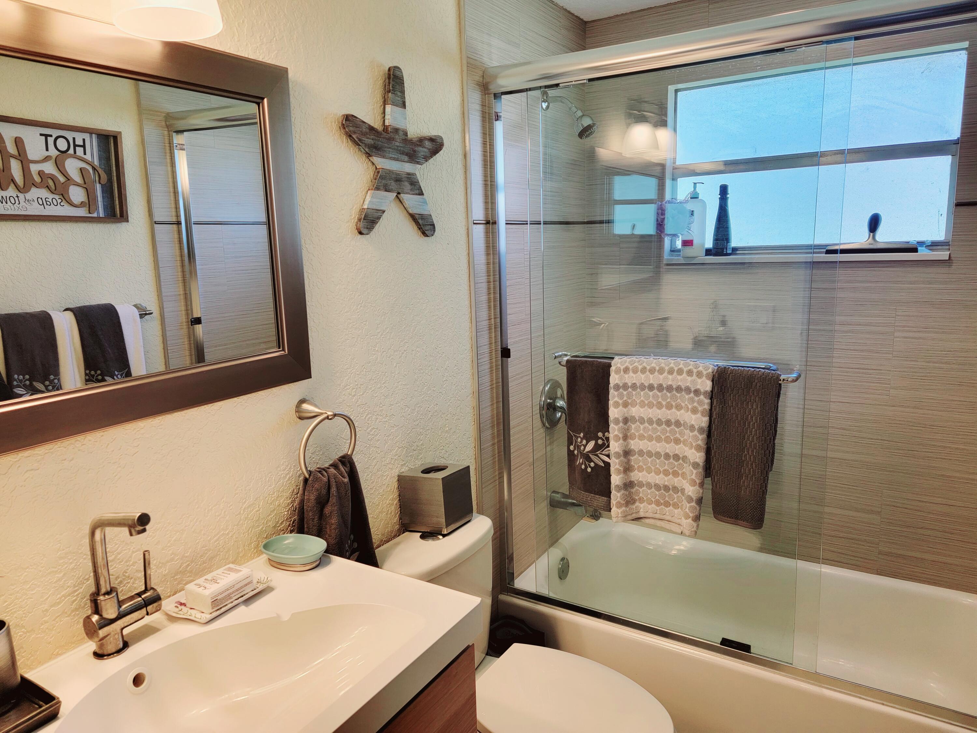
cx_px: 488
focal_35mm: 24
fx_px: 677
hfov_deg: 71.6
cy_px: 366
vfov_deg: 56.8
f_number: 1.8
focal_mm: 6.7
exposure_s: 1/120
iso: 40
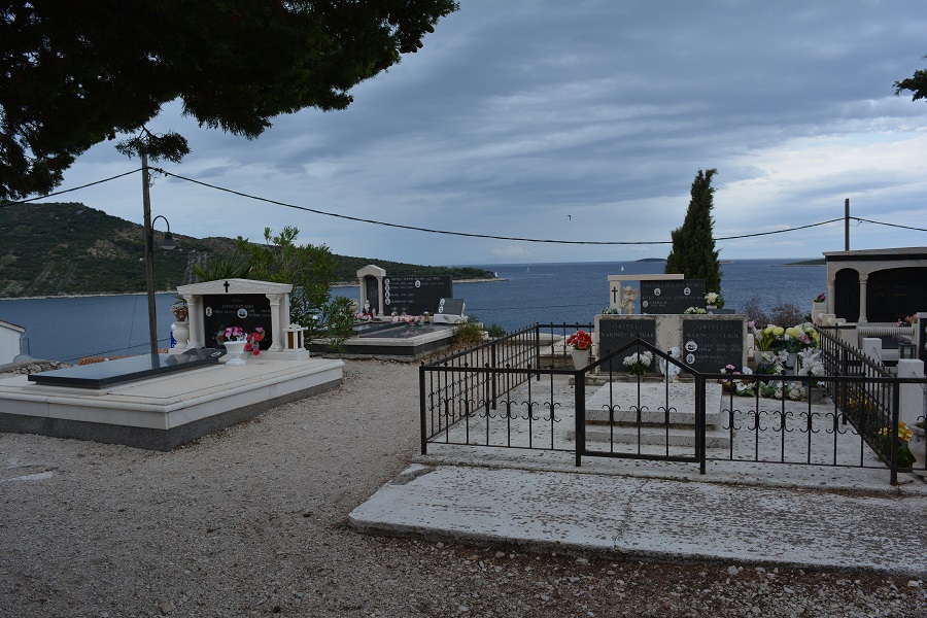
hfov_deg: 67.4
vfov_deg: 47.9
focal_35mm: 27
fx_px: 695
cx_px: 464
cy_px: 309
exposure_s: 1/250
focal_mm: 18
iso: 125
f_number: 8
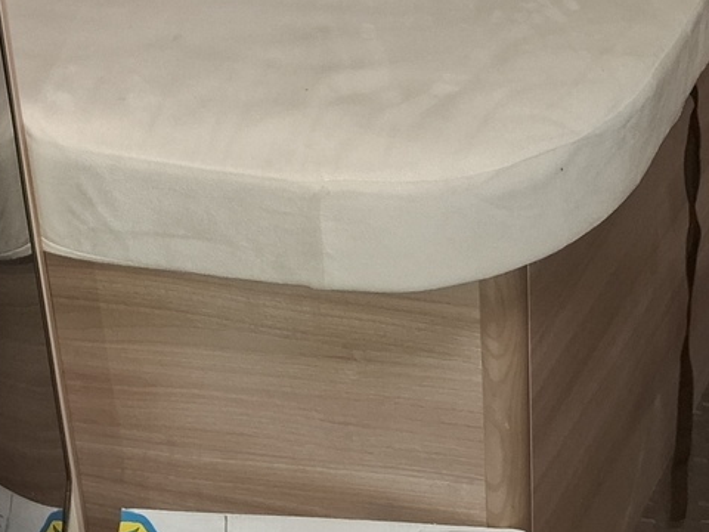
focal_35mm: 69
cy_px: -260
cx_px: 25
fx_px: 1413
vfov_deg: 18.8
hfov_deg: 26.8
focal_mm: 5.54
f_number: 1.8
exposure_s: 1/50
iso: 320
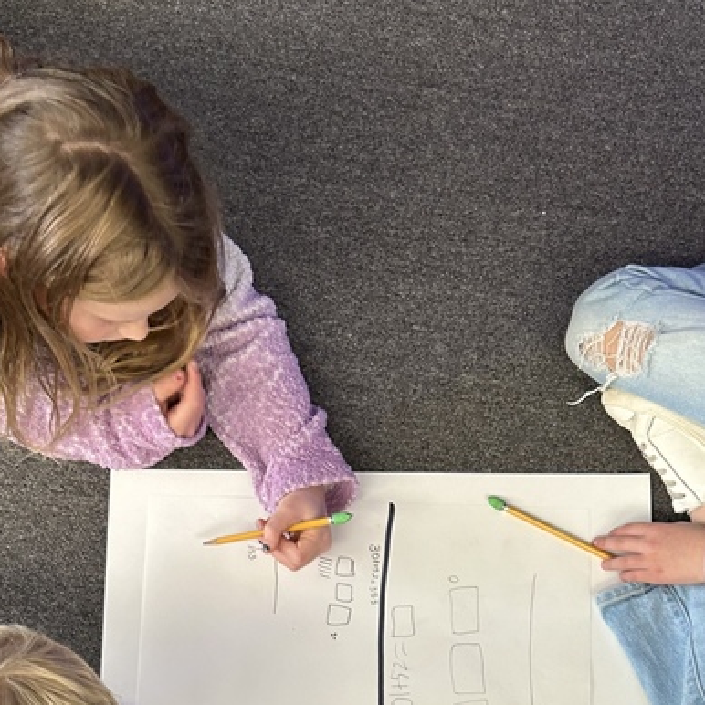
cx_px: 393
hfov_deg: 28.1
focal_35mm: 61
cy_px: 860
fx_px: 1406
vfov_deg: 25.2
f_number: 1.5
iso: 80
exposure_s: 1/60
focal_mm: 5.7
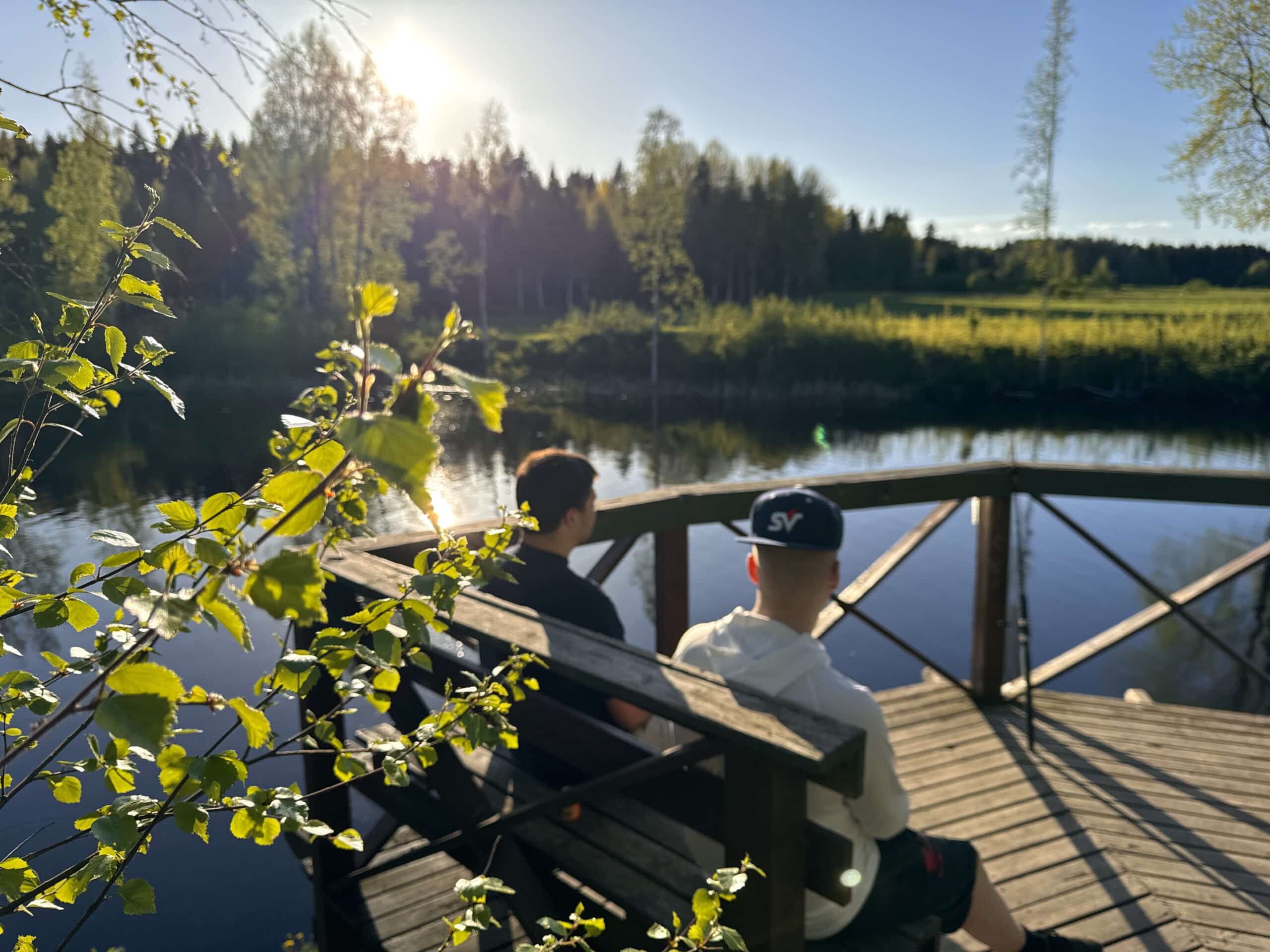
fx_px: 881
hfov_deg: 71.6
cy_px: 476
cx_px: 635
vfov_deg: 56.8
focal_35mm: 24
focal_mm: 6.76
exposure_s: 1/3413
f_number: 1.78
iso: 80
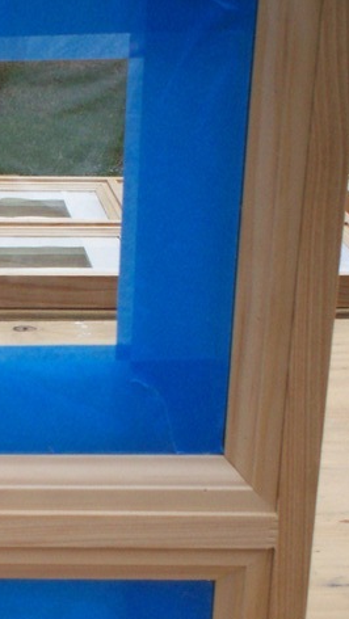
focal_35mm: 85
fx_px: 1396
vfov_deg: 24.9
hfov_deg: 13.7
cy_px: 418
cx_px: -105
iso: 100
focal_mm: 6
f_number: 4.5
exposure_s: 1/421
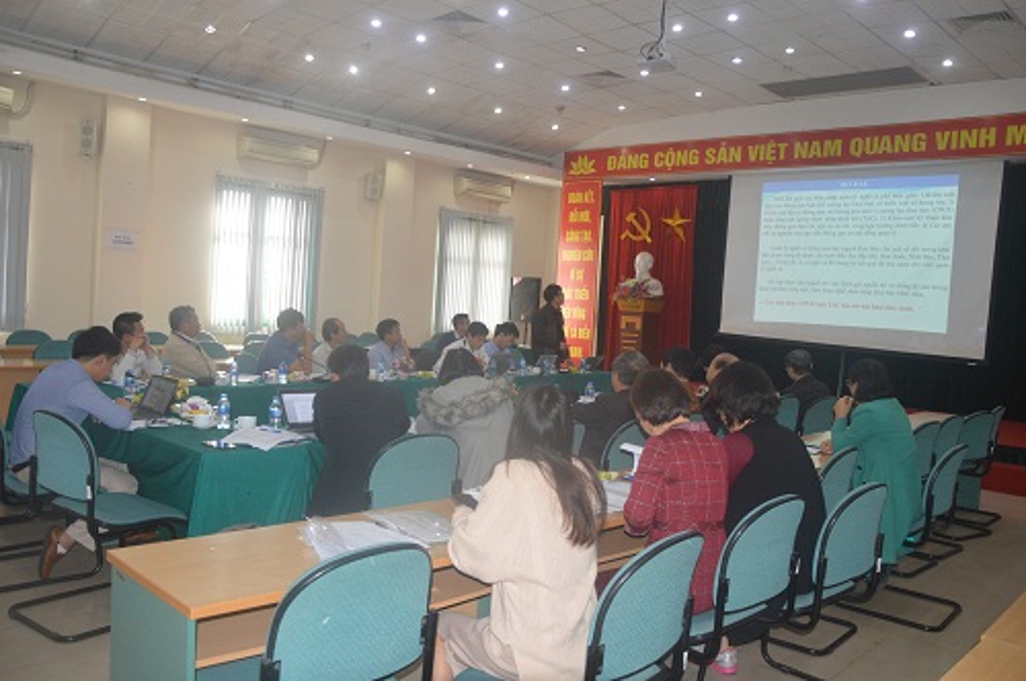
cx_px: 513
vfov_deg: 47.8
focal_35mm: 27
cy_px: 340
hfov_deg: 67.4
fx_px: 768
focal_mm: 18
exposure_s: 1/60
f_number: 3.5
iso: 450
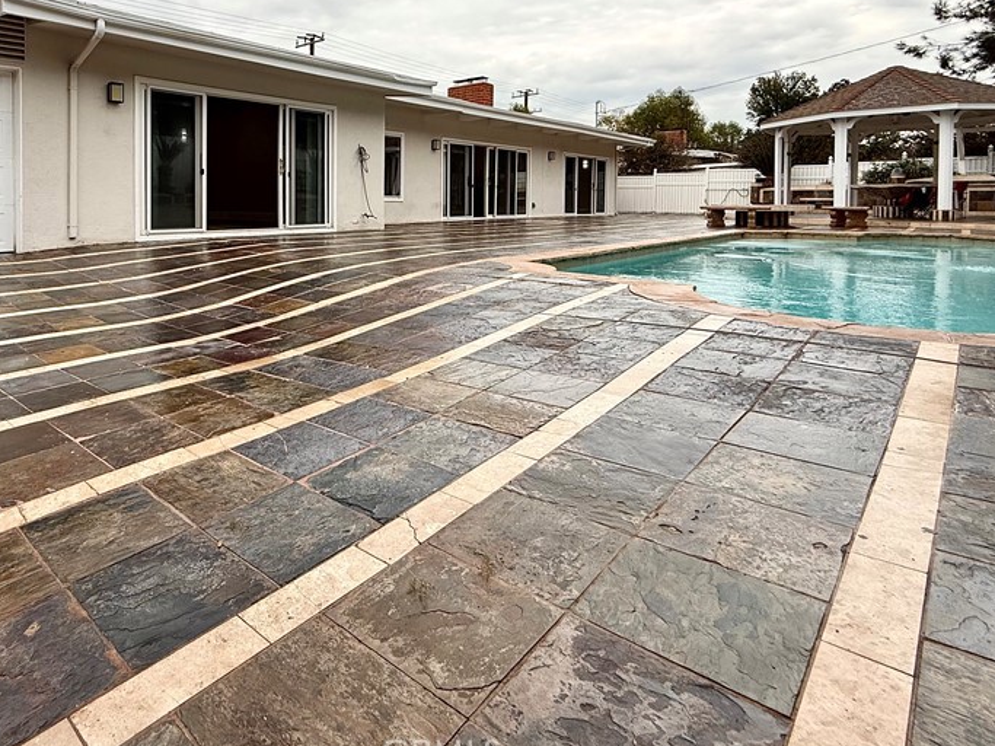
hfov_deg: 75.1
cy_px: 214
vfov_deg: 60.9
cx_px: 290
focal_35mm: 21
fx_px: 604
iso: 50
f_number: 2.2
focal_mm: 2.22
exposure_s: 1/985
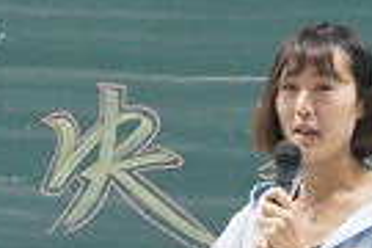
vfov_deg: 5.5
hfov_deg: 8.2
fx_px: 2582
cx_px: 390
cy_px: -29
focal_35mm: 250
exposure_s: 1/40
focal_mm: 45
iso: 6400
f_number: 5.6
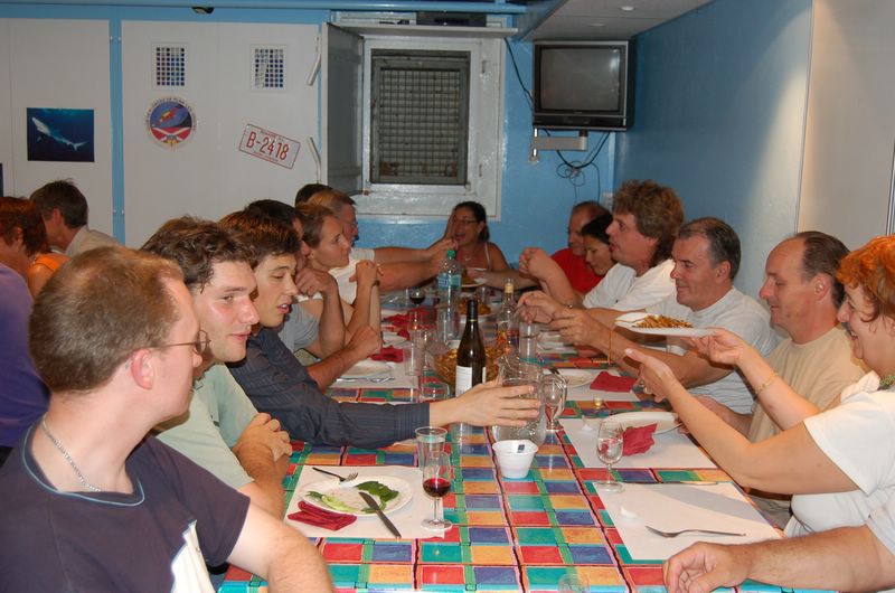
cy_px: 296
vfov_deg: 34.1
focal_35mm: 39
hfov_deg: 49.6
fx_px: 968
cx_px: 448
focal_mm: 26
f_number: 4.2
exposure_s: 1/60
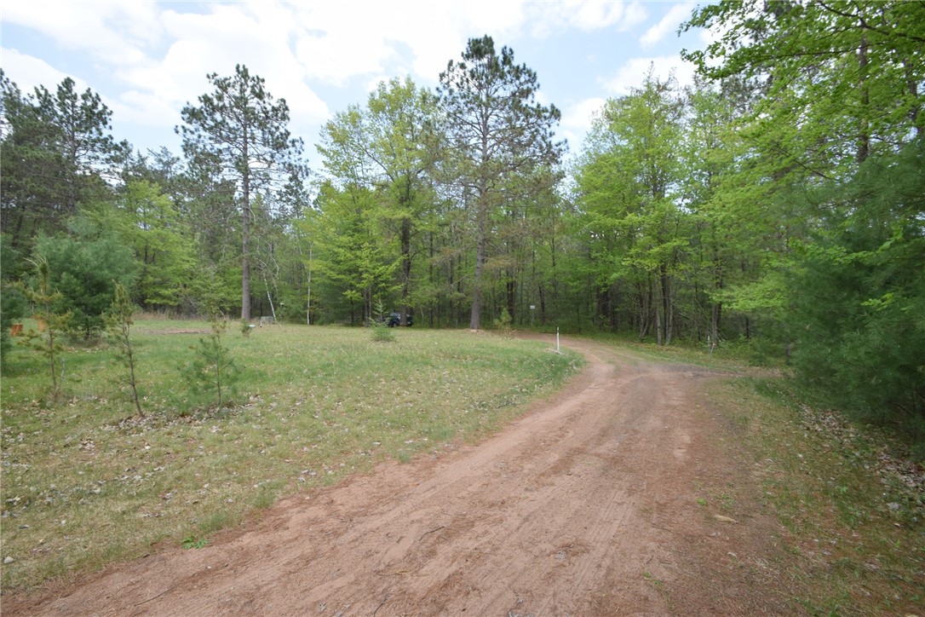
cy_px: 308
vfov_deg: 77.3
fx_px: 385
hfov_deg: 100.4
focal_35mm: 15
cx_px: 462
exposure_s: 1/200
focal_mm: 10
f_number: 9
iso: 320
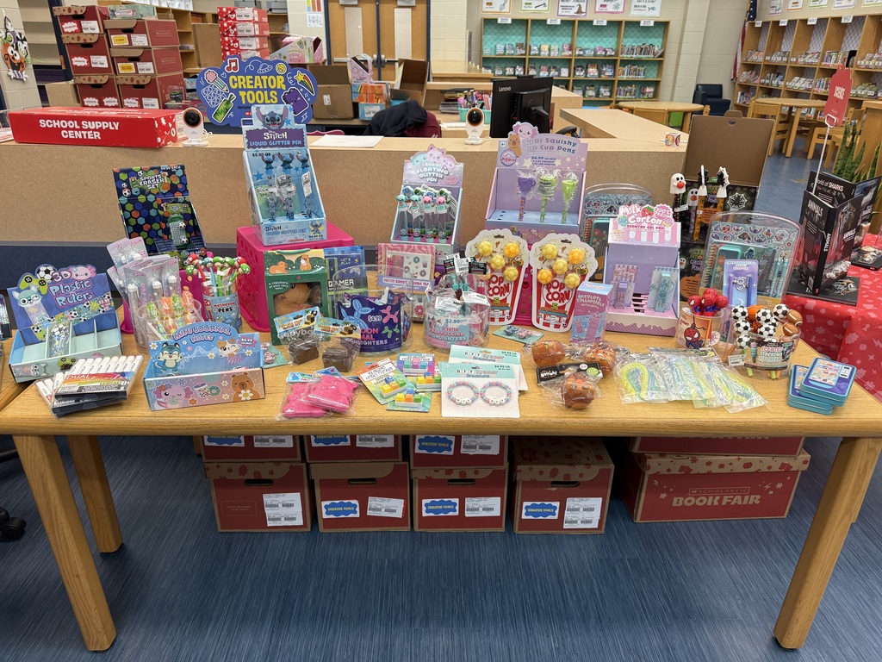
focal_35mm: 24
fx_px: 612
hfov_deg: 71.6
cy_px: 331
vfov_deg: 56.8
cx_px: 441
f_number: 1.78
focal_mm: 6.76
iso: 200
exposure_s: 1/120
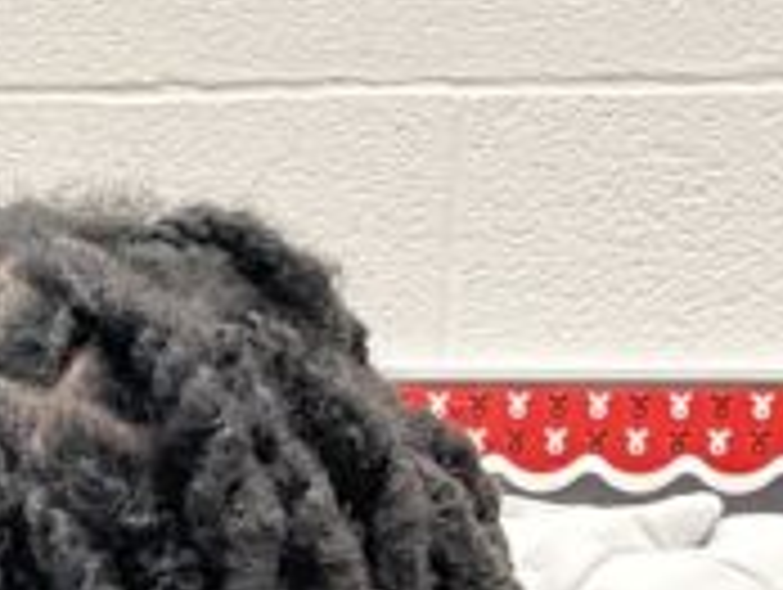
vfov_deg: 9.3
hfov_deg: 11.9
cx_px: -612
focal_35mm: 153
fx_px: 3466
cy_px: 1067
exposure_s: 1/60
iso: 200
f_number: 1.6
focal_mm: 4.2
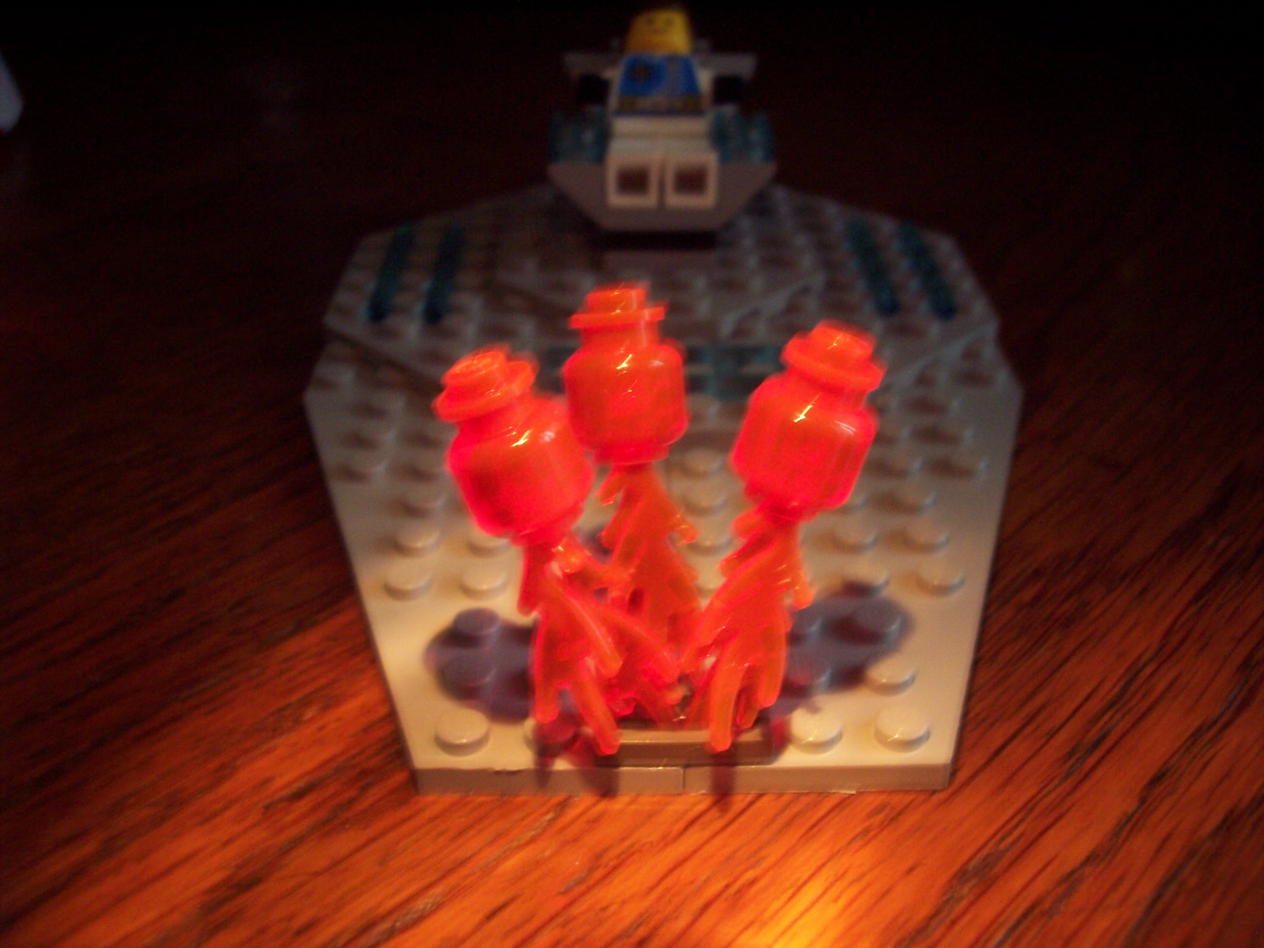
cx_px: 632
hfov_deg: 47.9
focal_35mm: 39
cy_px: 474
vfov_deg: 36.8
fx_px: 1424
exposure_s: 1/8
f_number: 3.4
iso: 200
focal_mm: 8
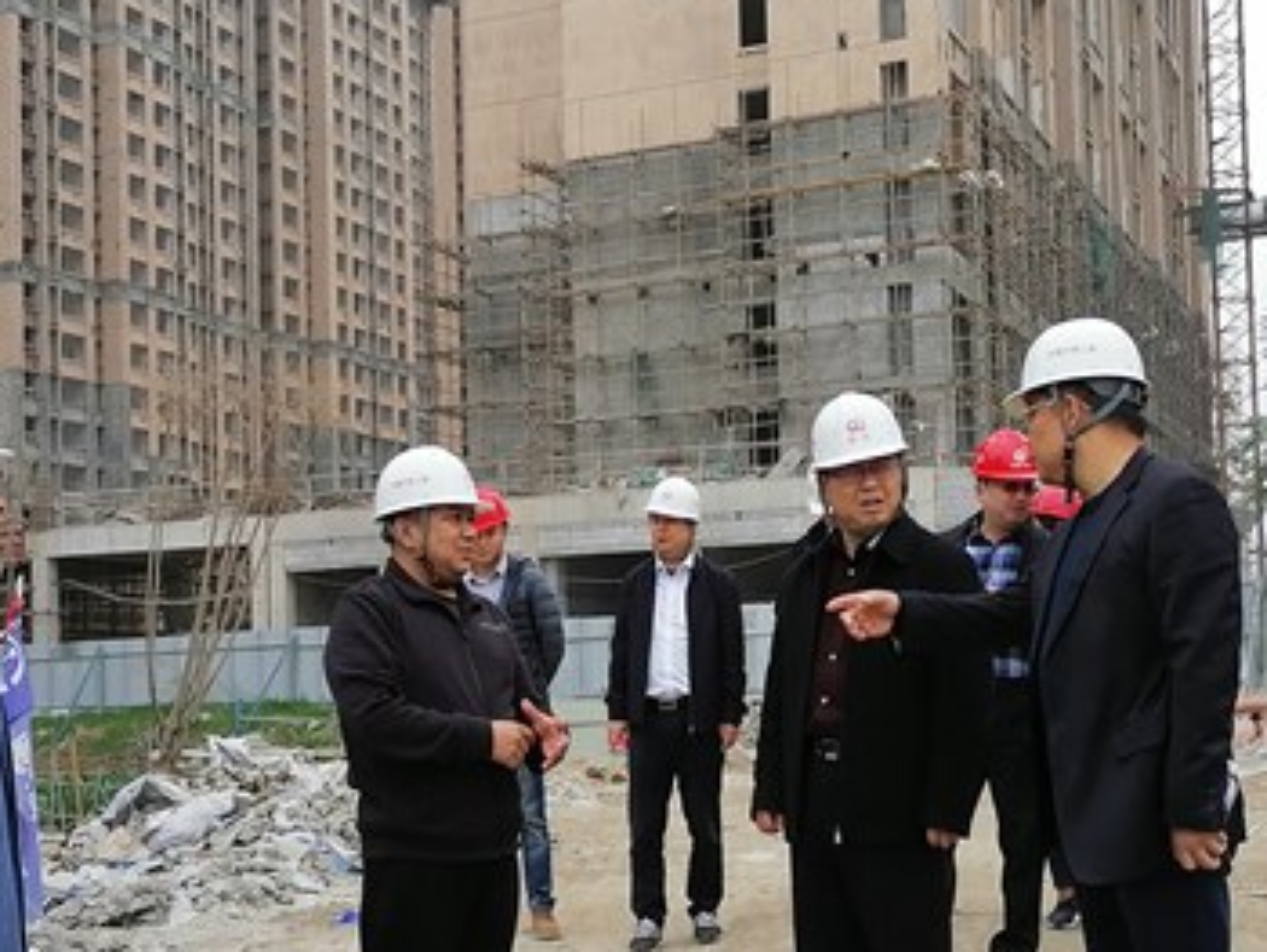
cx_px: 630
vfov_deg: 27.0
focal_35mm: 54
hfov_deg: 35.5
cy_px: 577
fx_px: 1978
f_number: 1.8
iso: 50
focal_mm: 5.3
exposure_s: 1/502
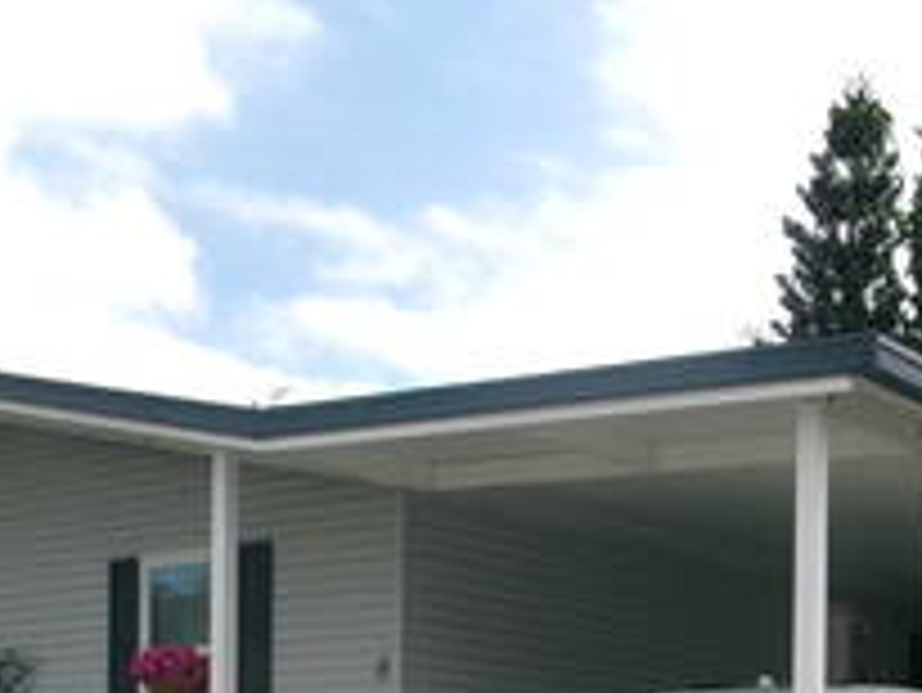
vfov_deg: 19.9
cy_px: 814
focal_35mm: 70
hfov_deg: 27.8
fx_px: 1866
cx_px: 468
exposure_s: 1/90
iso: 100
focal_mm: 5.1
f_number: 10.8
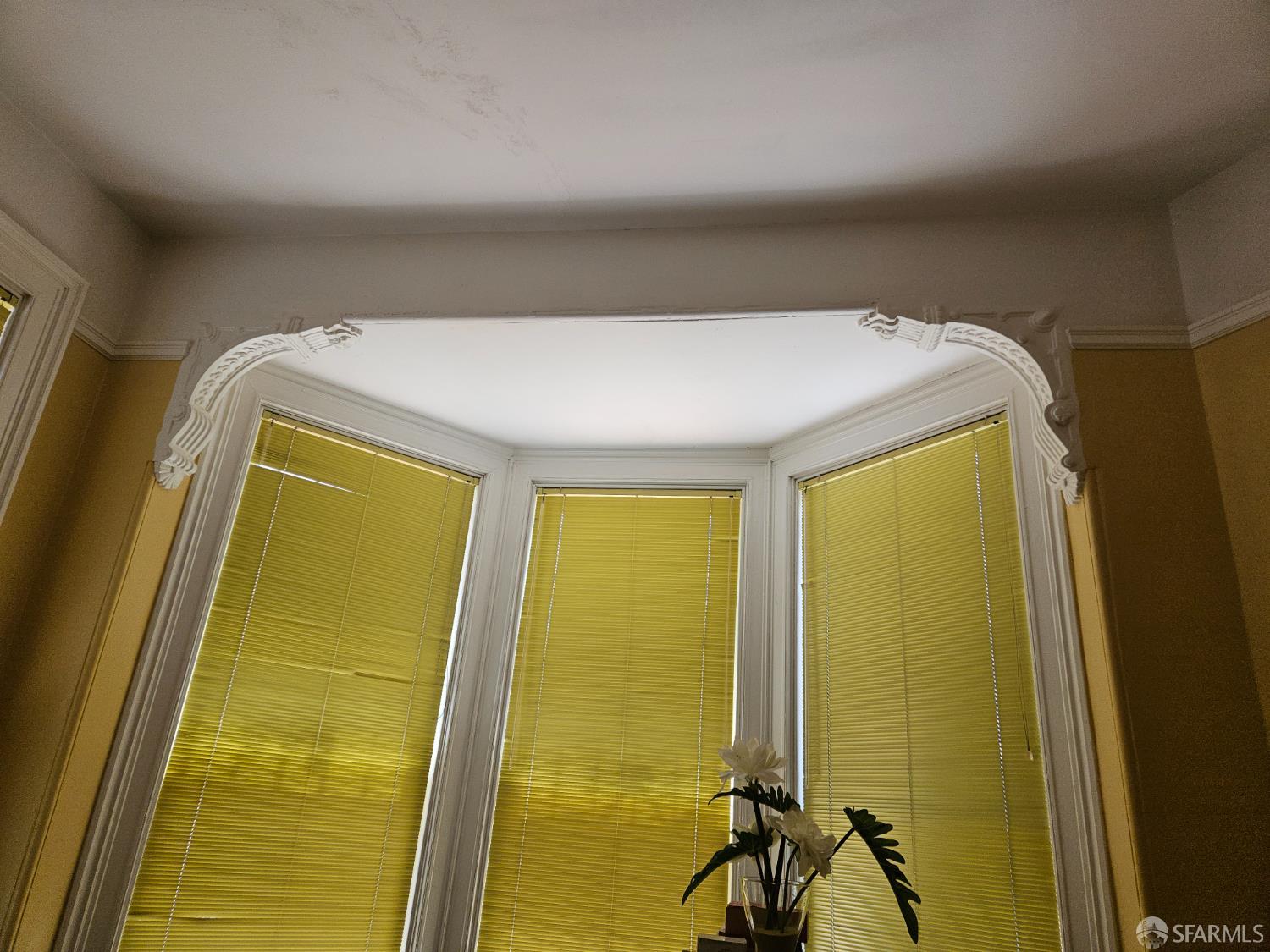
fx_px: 844
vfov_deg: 58.9
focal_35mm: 23
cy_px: 476
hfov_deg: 73.9
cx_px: 635
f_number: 1.8
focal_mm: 5.4
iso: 50
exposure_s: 1/120
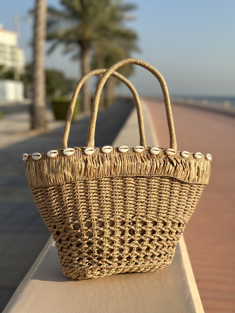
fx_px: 434
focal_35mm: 48
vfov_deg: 39.7
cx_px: 118
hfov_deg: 30.3
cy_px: 156
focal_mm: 6.86
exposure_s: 1/5263
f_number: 1.78
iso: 100
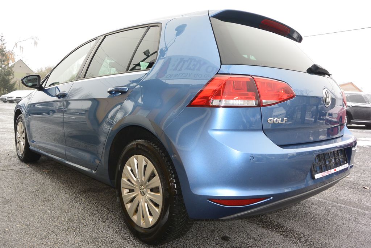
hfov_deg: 67.4
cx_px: 186
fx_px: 278
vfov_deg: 47.9
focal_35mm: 27
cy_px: 124
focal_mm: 10
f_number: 4
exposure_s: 1/200
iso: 160
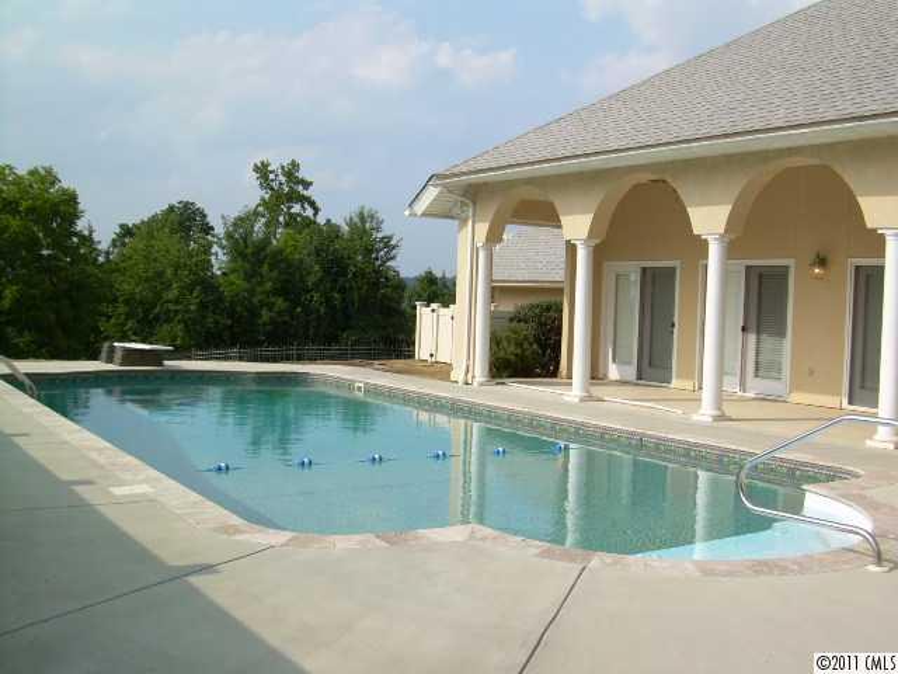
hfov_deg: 49.0
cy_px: 337
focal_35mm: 38
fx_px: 986
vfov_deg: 37.7
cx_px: 449
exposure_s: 1/420
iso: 50
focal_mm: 6.3
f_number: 4.6
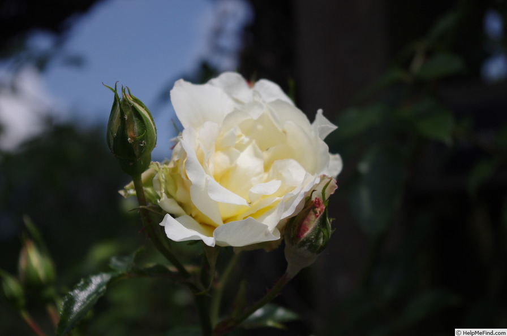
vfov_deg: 16.6
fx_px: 1153
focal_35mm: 82
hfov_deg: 24.8
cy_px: 168
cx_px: 254
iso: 200
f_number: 7.1
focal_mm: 55
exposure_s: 1/1250
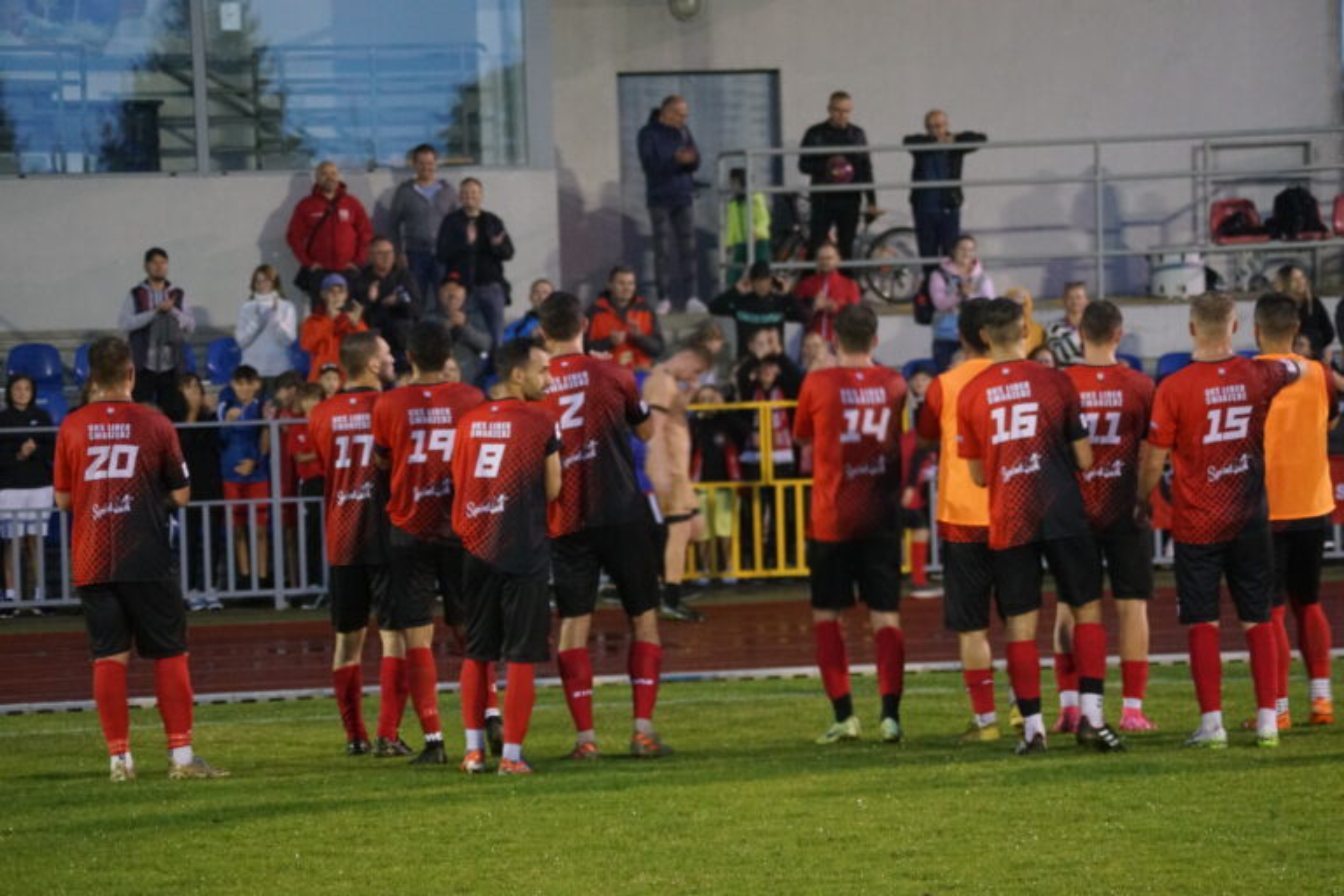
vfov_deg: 10.2
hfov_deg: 15.2
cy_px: 448
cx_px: 672
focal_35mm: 135
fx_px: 5040
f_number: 4
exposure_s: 1/50
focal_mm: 90
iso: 3200
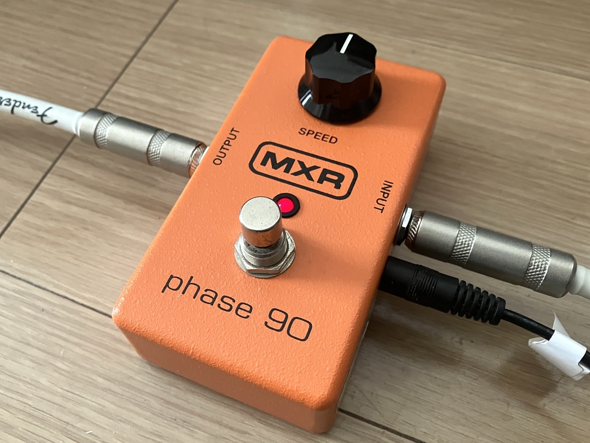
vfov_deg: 49.7
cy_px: 222
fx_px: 477
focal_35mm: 28
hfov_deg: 63.4
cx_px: 295
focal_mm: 3.99
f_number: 1.8
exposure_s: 1/51
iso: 320
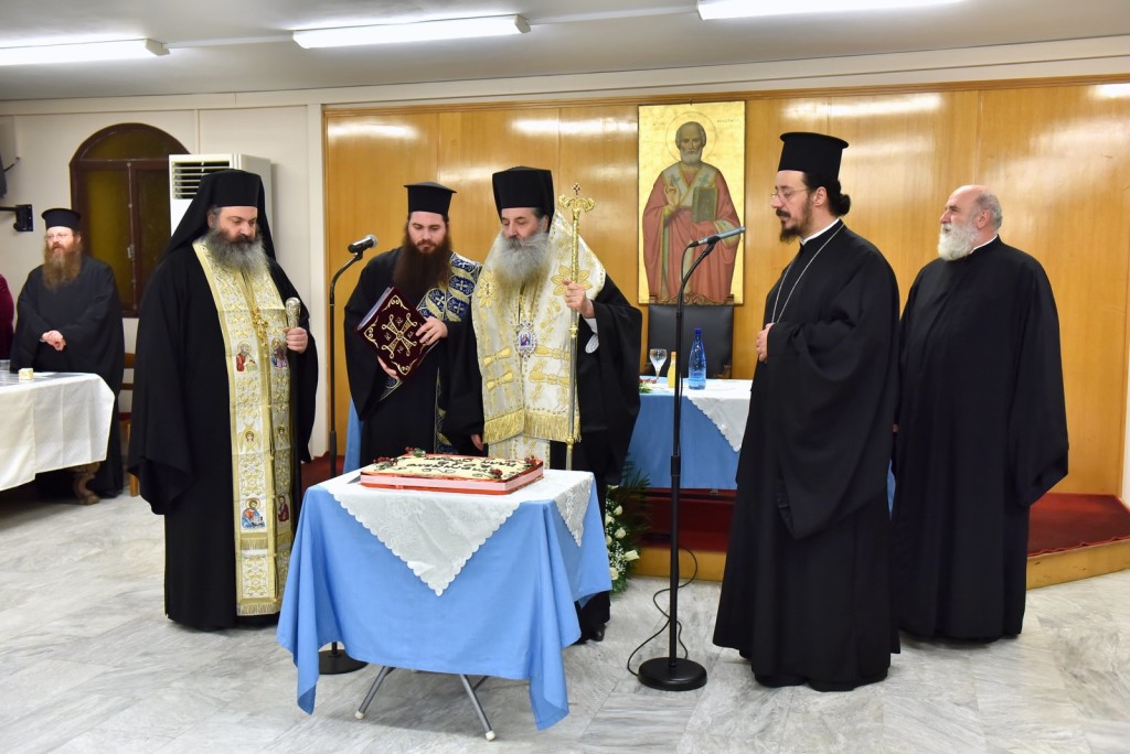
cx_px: 565
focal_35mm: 36
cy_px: 377
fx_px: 1131
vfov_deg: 36.9
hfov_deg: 53.1
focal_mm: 36
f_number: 4.5
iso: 1000
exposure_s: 1/160
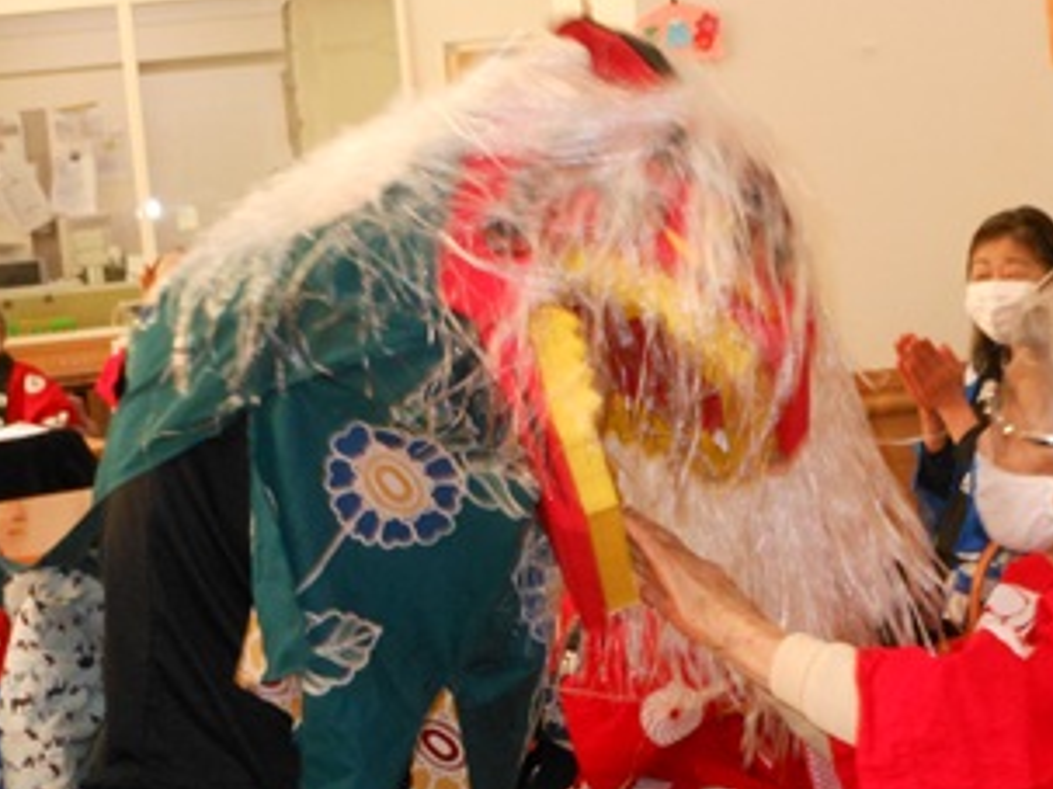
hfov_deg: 18.8
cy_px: 596
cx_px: 730
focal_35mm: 104
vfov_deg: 14.2
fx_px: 3162
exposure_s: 1/60
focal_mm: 11.2
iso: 400
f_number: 5
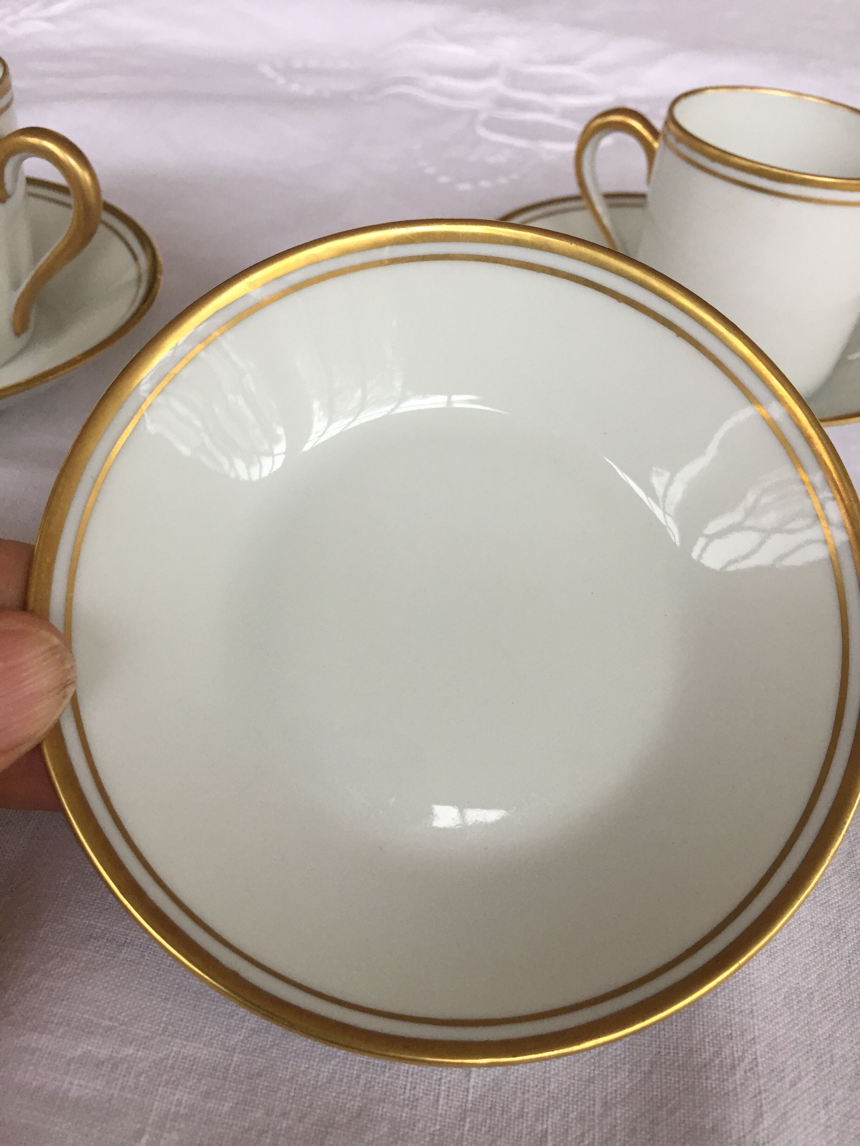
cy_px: 573
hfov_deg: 48.2
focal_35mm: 29
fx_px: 961
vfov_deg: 61.7
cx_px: 430
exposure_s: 1/33
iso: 64
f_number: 2.2
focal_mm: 4.15
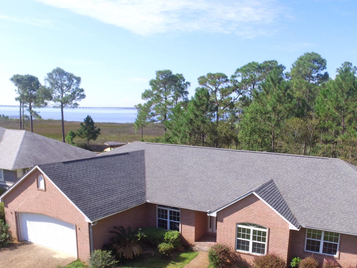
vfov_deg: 48.8
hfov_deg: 62.2
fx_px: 289
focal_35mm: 28
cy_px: 181
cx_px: 232
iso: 100
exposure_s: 1/693
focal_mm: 3.61
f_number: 2.8
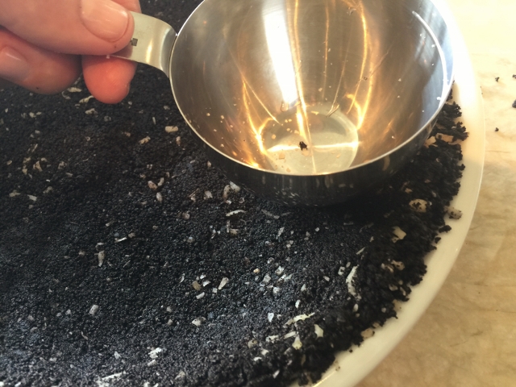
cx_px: 258
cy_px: 194
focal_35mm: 29
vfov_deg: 48.2
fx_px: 432
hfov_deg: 61.7
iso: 64
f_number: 2.2
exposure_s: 1/15
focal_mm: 4.15
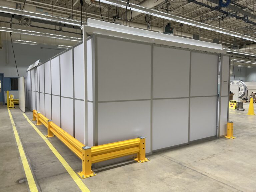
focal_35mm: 26
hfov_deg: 67.3
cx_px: 128
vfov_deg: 53.1
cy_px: 96
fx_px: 192
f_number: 1.5
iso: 80
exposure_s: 1/60
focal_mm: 5.7
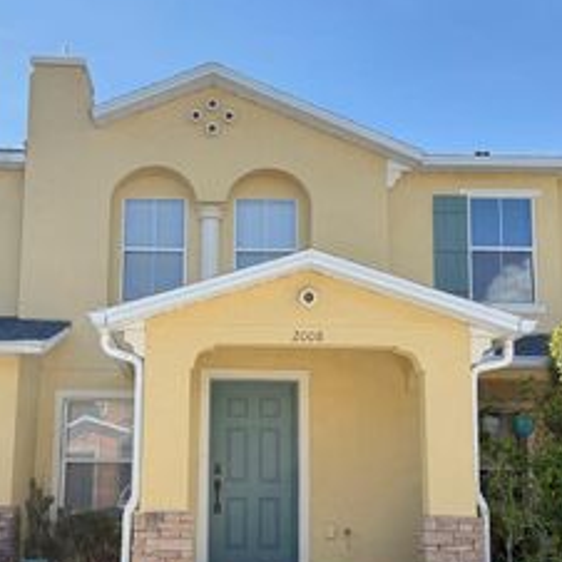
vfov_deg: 35.9
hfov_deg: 35.9
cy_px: 347
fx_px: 863
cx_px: 219
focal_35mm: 47
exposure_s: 1/1689
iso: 100
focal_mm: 6.76
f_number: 1.78
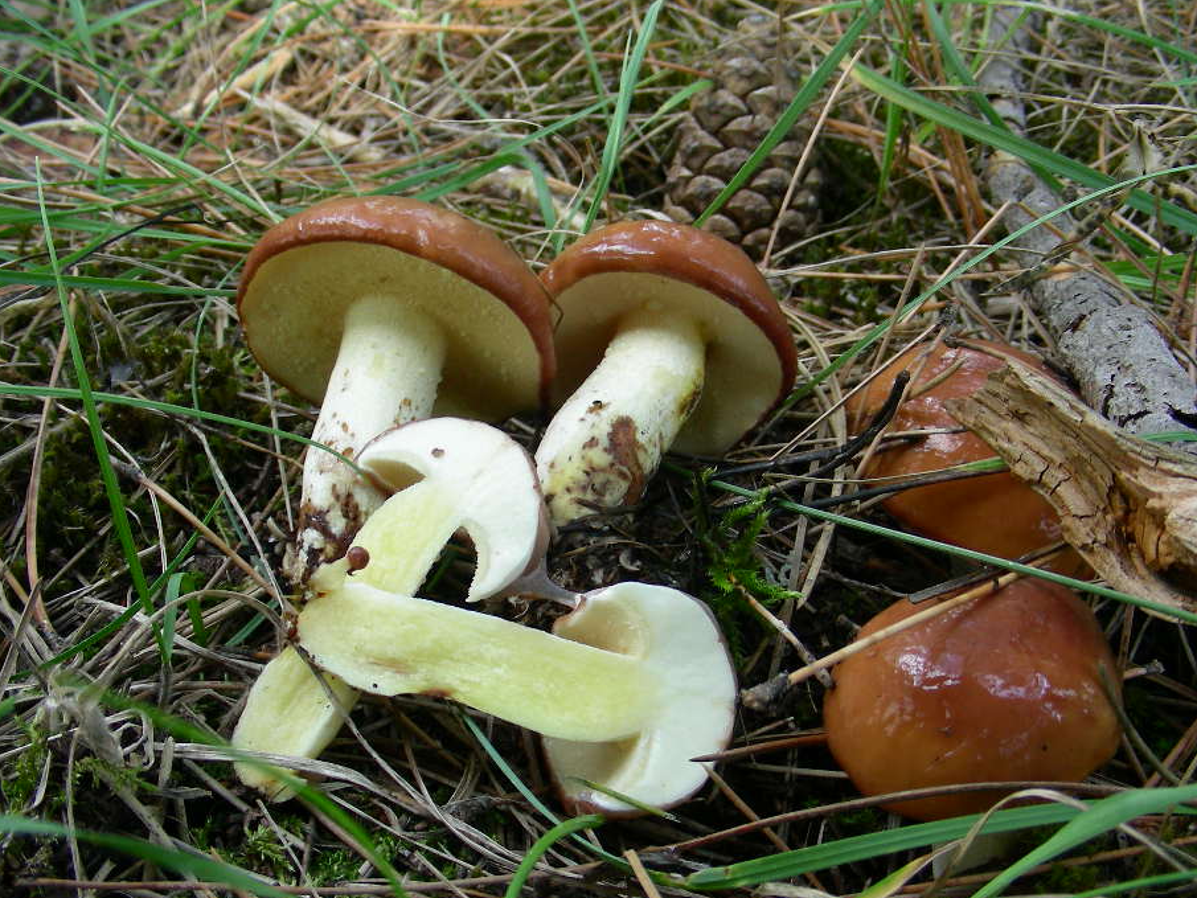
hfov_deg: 43.8
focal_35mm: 43
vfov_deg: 33.6
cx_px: 649
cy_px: 505
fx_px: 1487
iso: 50
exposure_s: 1/42.1
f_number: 3.5
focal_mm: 6.3
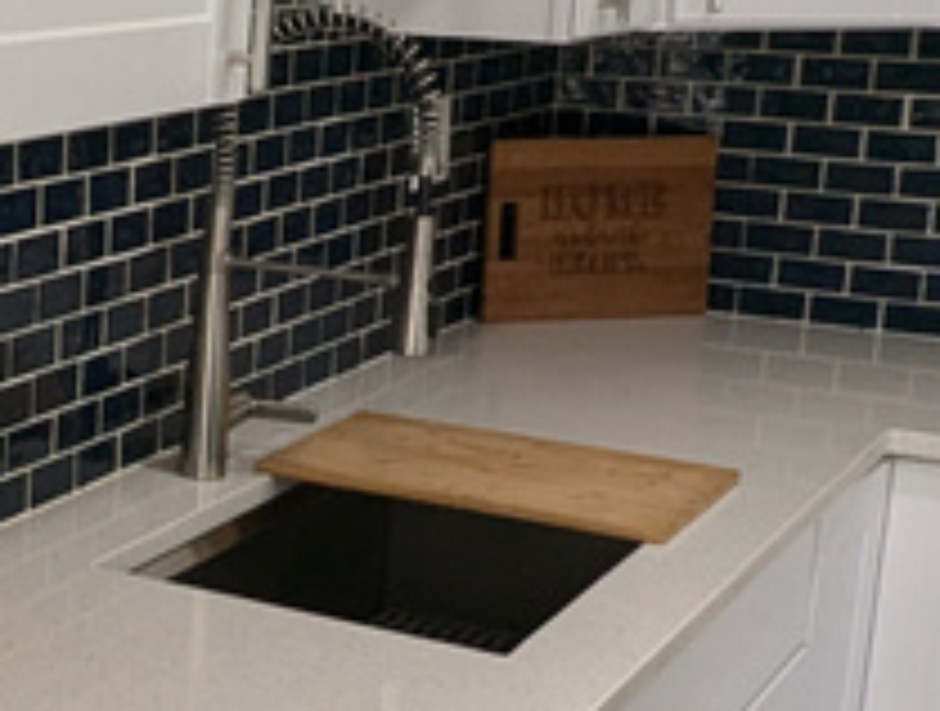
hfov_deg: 22.4
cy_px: 369
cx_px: -279
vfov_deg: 19.0
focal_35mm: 78
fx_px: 2124
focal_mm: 2.35
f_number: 2.2
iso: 167
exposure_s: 1/120
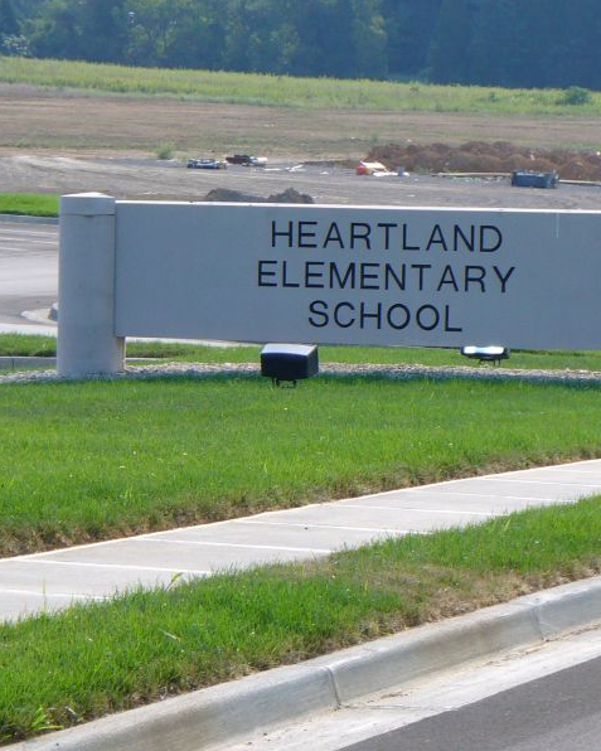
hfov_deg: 6.8
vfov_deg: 8.5
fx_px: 5068
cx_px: 329
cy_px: 374
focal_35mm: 228
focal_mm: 21
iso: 80
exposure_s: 1/640
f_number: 3.7
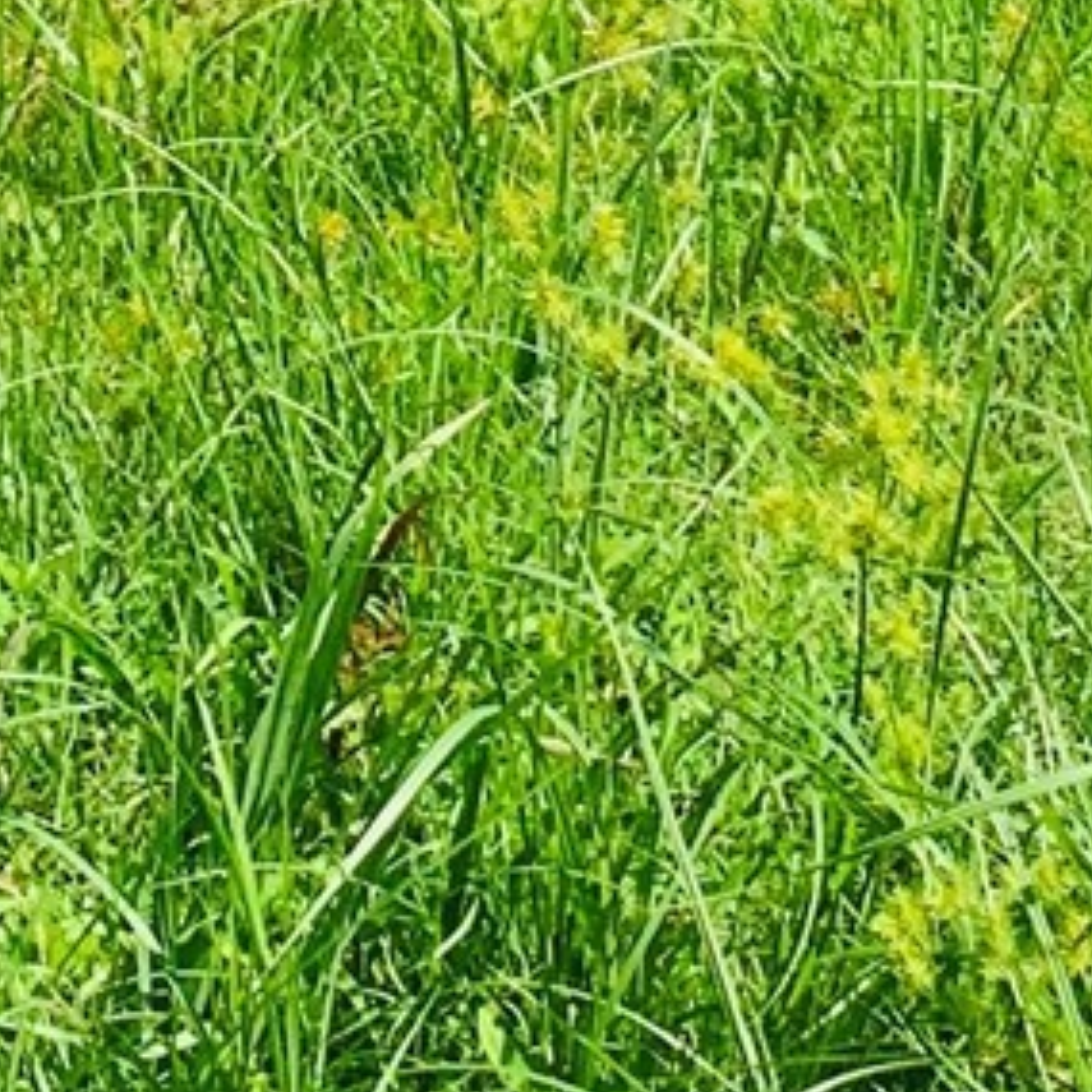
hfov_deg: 11.2
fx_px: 5532
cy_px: -1575
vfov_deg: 9.8
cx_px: 1038
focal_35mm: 155
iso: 25
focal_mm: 4.25
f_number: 1.8
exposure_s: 1/2033
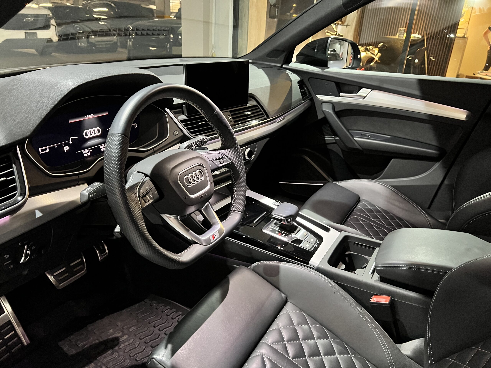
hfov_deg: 67.3
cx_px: 246
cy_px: 184
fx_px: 369
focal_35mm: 26
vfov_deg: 53.1
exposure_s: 1/30
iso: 500
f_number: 1.5
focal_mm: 5.7
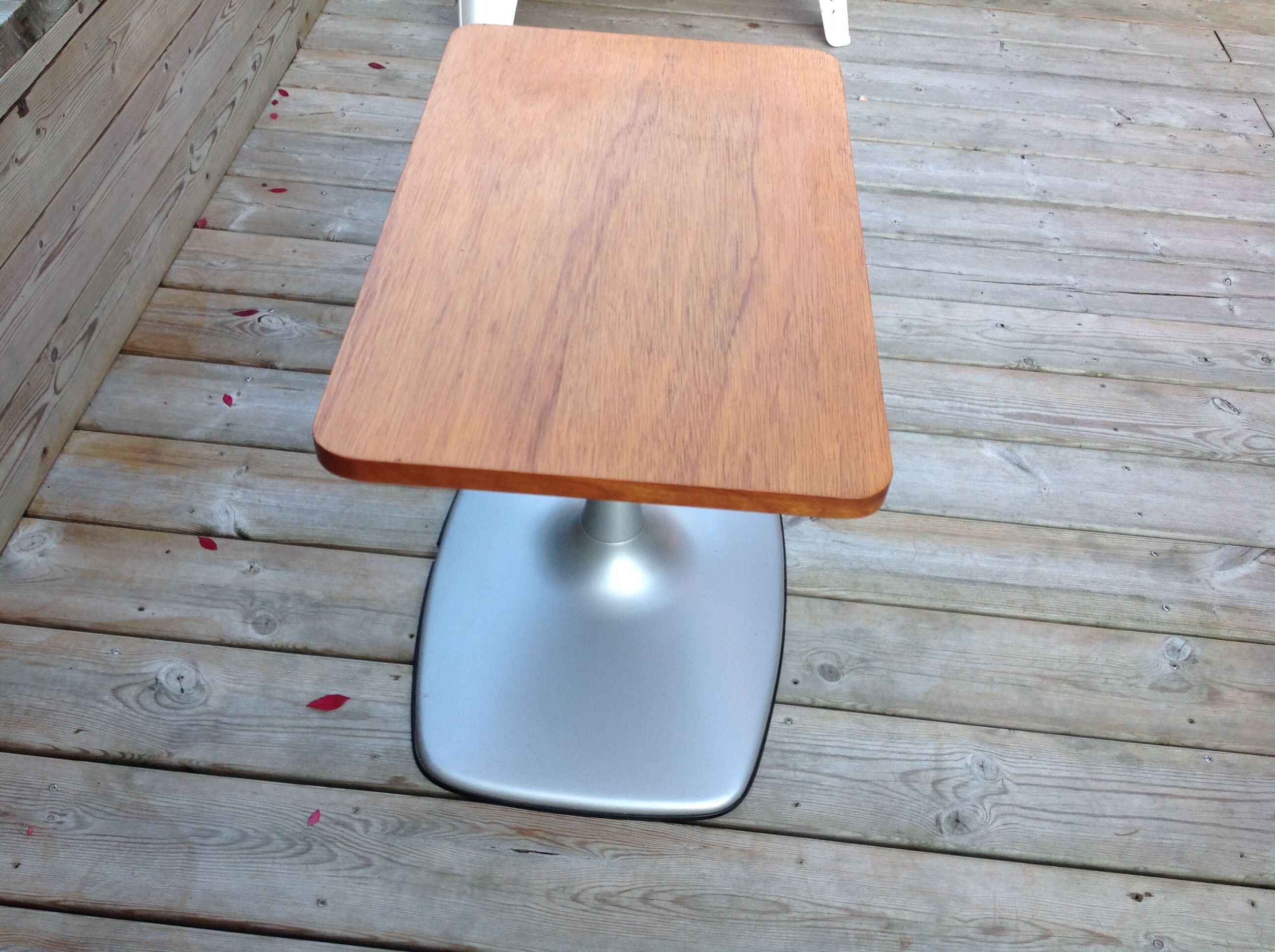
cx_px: 638
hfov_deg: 52.7
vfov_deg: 40.6
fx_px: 1287
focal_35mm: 35
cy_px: 476
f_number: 2.4
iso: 50
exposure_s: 1/180
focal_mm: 4.28
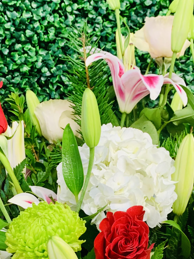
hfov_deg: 21.3
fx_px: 516
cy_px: 215
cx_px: 123
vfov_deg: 27.5
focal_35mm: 69
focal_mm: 4.25
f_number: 1.8
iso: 320
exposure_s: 1/60
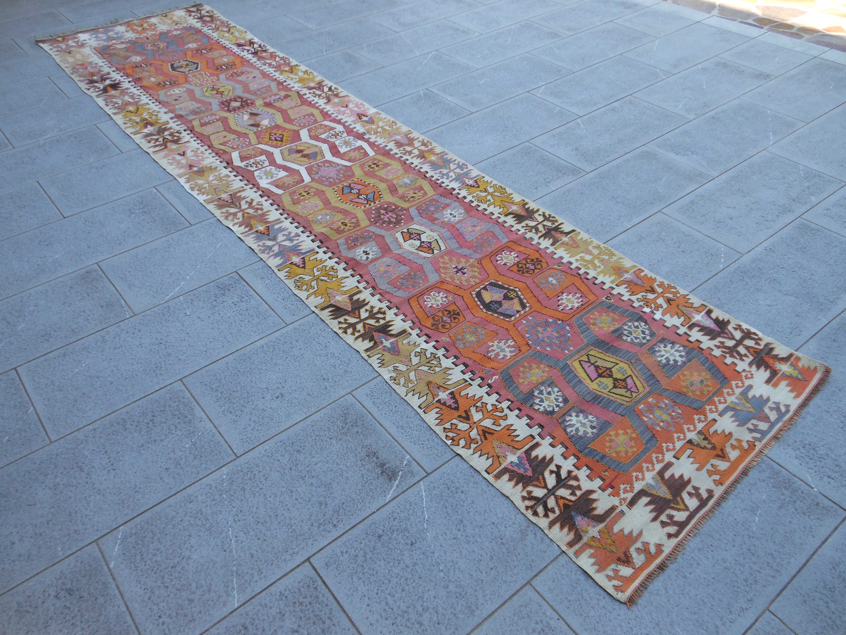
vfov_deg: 54.9
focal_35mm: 25
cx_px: 423
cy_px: 318
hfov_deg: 69.4
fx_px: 611
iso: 80
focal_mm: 4.5
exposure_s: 1/200
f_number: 3.2
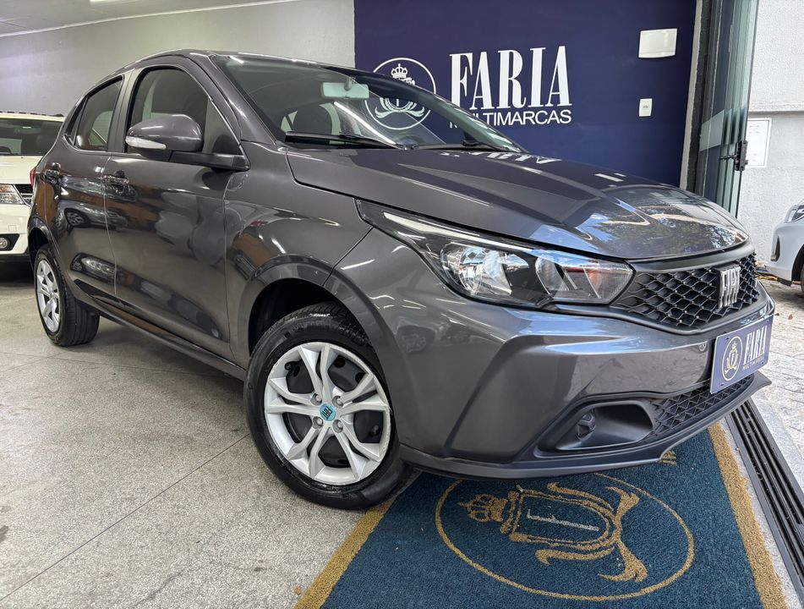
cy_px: 304
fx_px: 606
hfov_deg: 67.1
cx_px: 402
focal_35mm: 26
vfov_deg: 53.3
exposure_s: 1/60
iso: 250
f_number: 1.6
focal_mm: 5.96
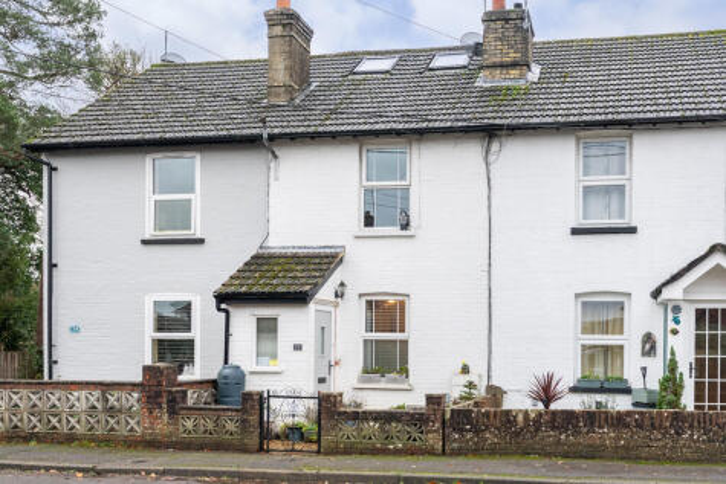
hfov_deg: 60.3
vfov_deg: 42.4
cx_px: 363
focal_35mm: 31
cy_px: 242
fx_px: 625
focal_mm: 31
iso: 2000
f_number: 7.1
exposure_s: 1/80
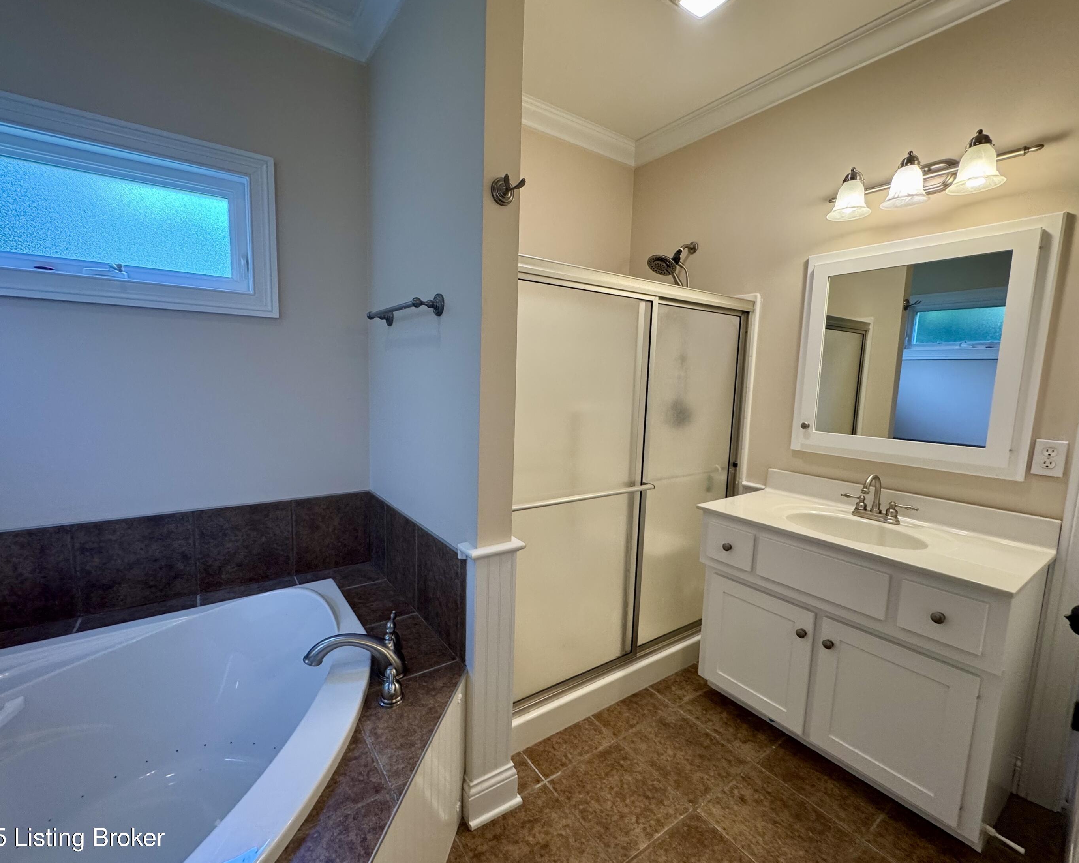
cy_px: 434
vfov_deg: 84.0
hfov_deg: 96.8
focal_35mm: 15
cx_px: 523
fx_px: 479
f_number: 2.2
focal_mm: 2.22
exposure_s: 1/120
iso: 200
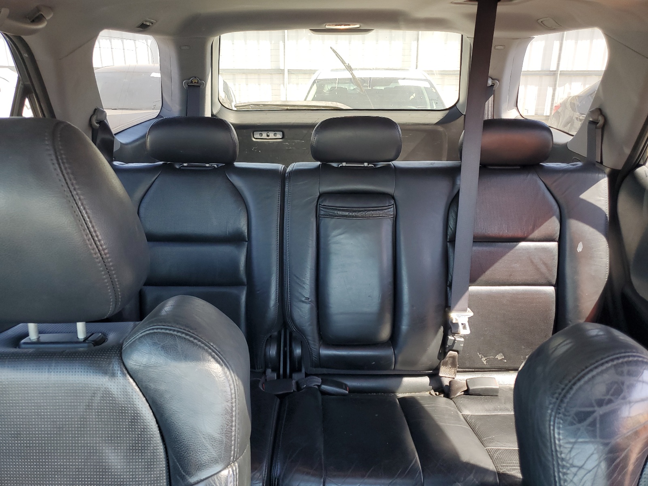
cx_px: 324
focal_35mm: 26
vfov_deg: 53.1
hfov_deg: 67.3
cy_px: 243
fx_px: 487
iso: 59
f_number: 1.5
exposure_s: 1/120
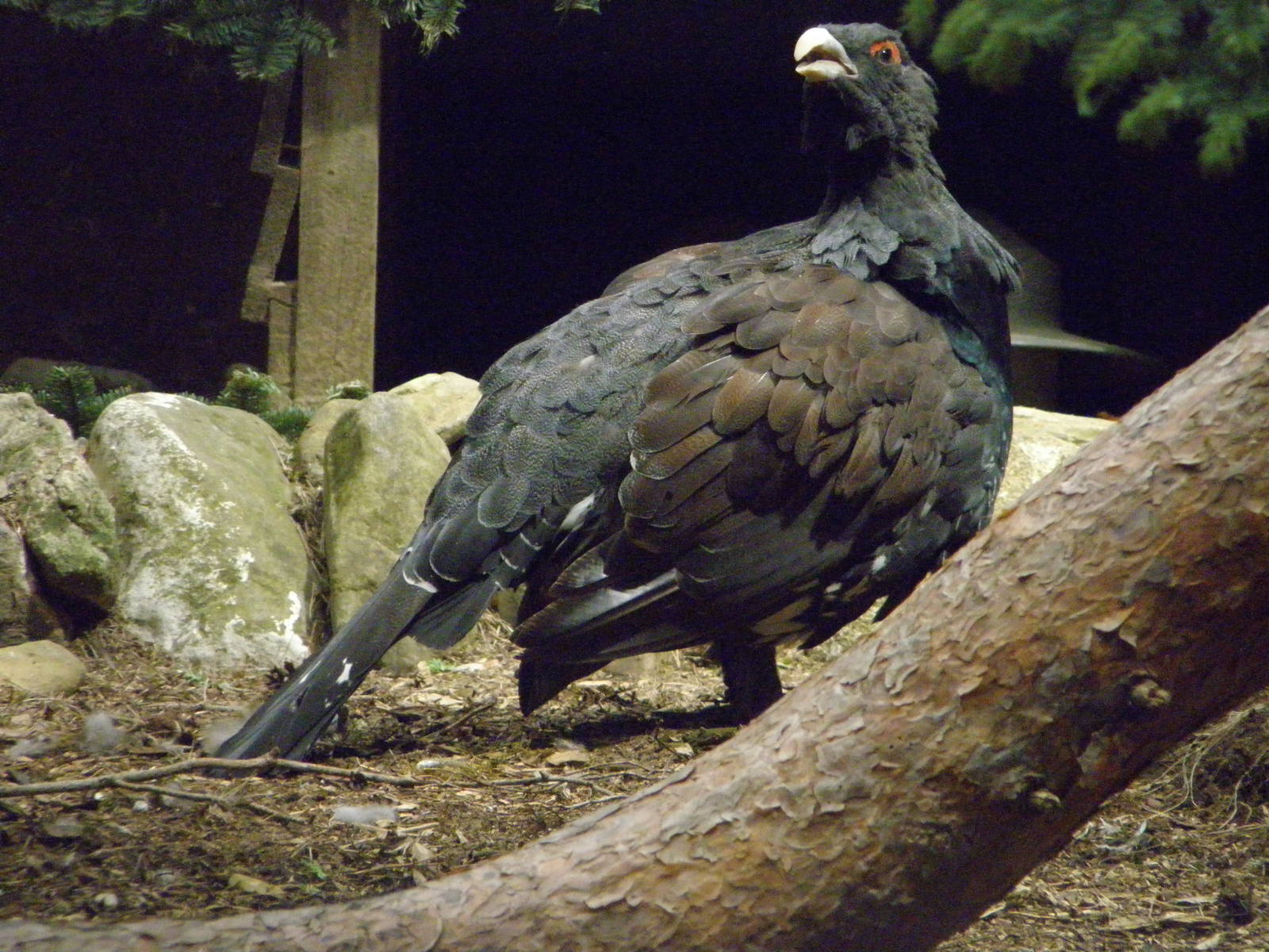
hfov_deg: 5.2
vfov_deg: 3.9
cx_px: 634
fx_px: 13894
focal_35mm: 379
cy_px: 476
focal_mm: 67.7
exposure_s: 1/500
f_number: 5.4
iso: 1000
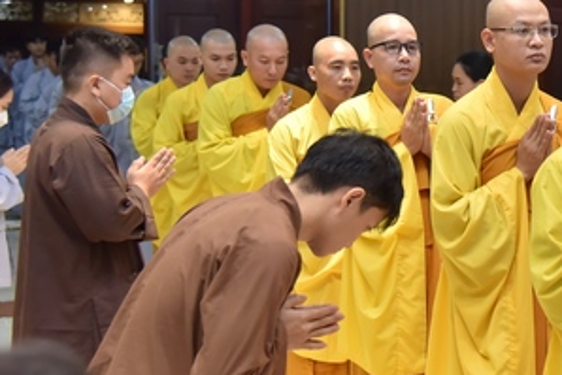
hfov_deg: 23.6
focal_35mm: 83
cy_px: 138
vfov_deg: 16.4
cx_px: 539
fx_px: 1296
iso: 1600
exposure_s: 1/160
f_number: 4
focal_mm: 38
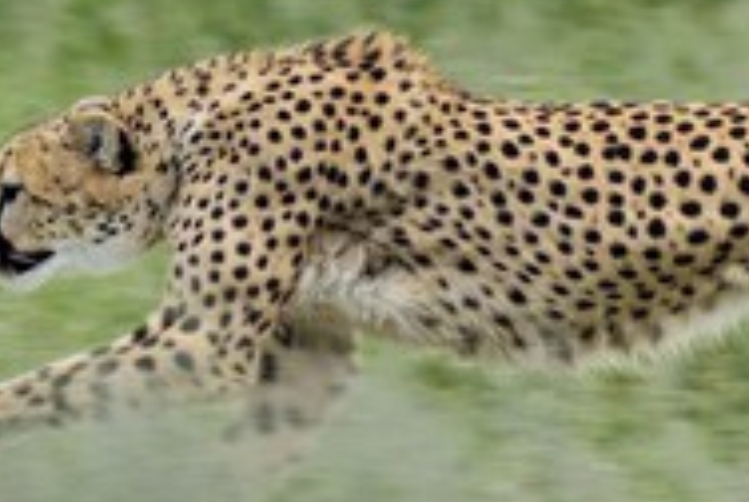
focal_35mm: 445
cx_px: 655
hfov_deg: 4.6
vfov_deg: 3.1
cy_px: 243
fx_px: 9273
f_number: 8
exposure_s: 1/400
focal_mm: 200
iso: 400
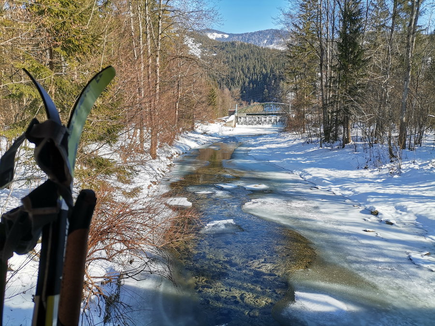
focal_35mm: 26
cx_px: 218
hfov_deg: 67.3
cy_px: 163
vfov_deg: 53.1
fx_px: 327
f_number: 1.8
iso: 50
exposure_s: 1/1357
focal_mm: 4.75
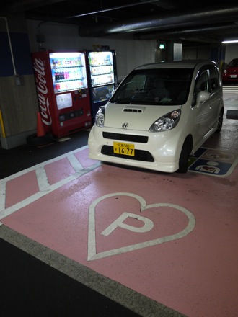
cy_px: 158
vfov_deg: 63.4
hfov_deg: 49.7
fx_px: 257
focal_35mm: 28
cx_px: 119
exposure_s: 1/40
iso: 400
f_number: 2.5
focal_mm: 14
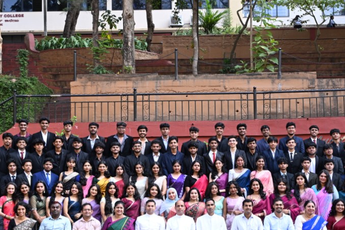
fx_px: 479
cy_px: 147
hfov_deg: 39.6
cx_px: 187
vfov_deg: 26.9
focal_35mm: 50
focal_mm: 33
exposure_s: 1/160
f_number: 9
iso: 1000
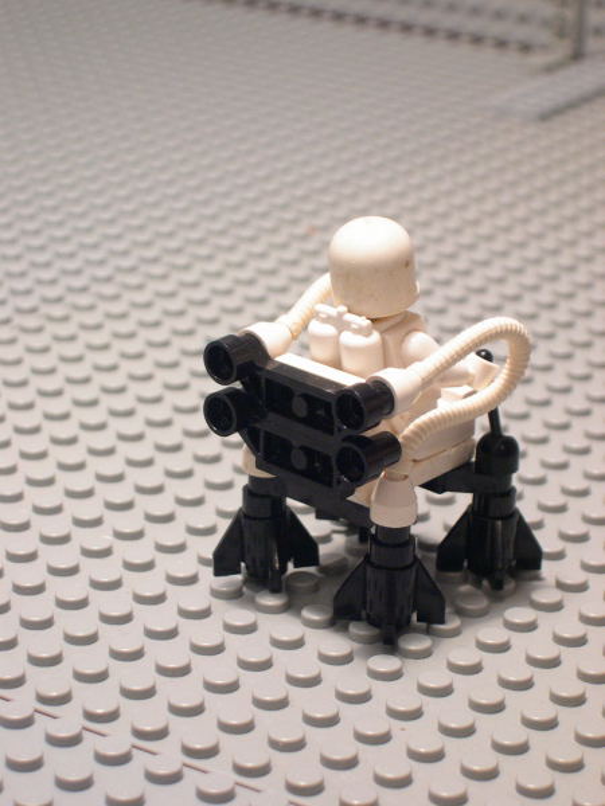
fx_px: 2657
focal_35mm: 114
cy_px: 403
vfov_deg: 17.3
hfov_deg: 13.0
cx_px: 302
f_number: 4.9
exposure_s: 1/14
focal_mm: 24
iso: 400
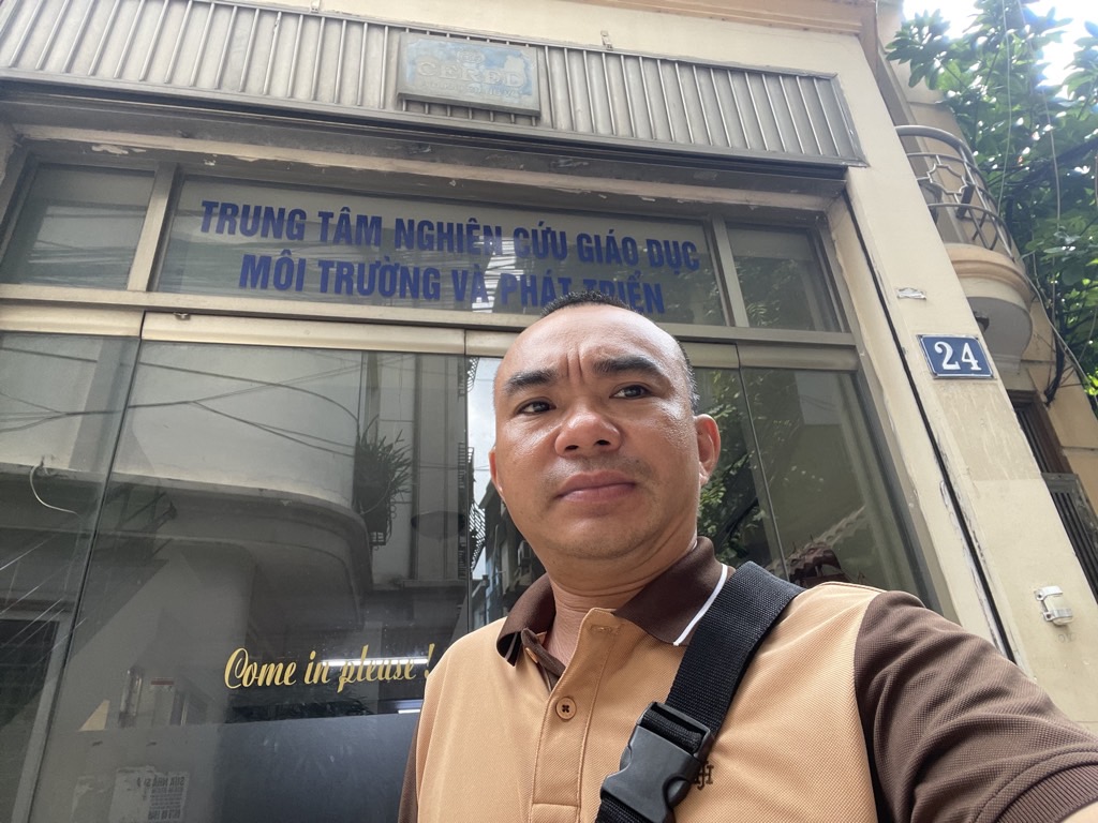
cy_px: 412
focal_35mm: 23
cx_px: 549
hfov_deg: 73.9
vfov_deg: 58.9
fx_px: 730
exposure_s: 1/120
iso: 100
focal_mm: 2.71
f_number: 2.2
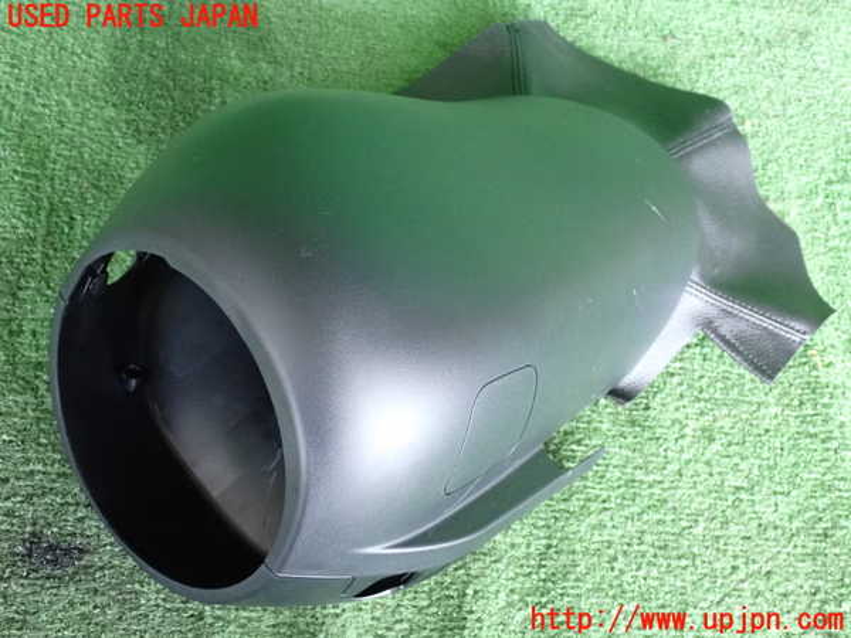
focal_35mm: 44
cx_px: 426
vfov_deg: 32.9
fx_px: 1082
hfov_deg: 42.9
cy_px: 319
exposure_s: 1/125
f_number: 2.9
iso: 1250
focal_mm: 7.84
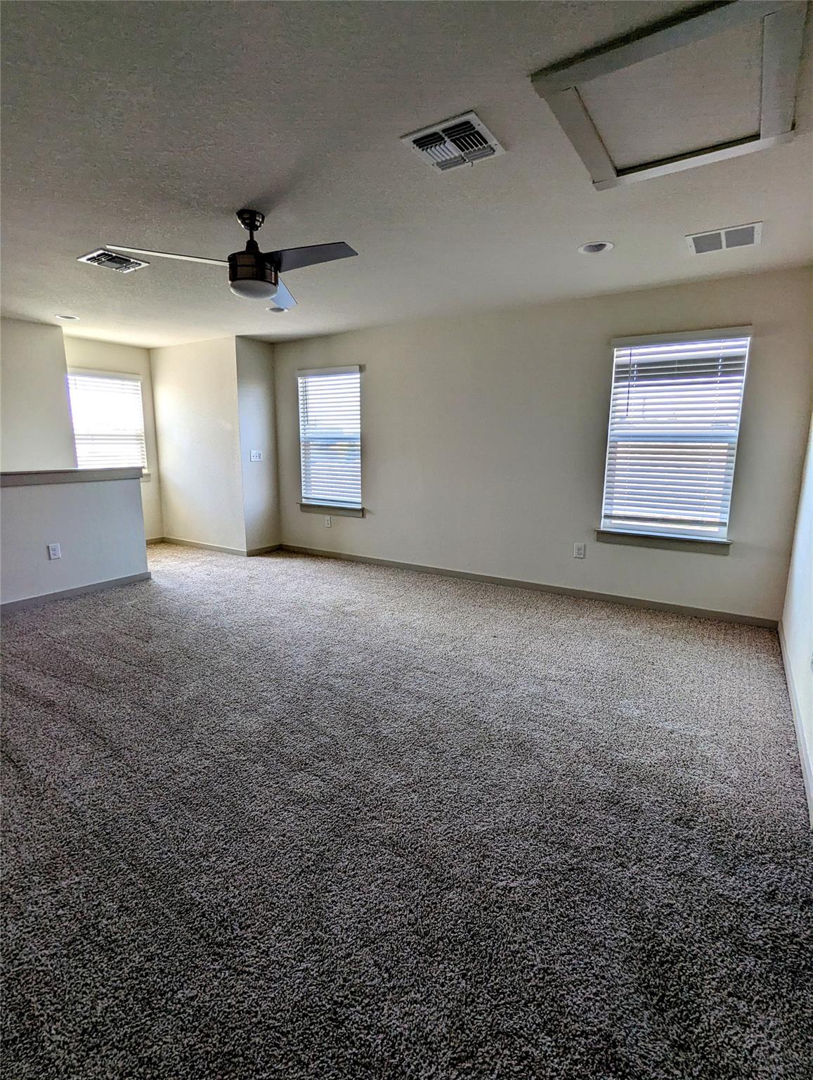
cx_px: 406
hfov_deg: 78.3
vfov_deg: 94.4
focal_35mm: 16
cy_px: 540
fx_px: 500
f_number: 2.2
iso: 48
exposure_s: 1/104
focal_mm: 2.35
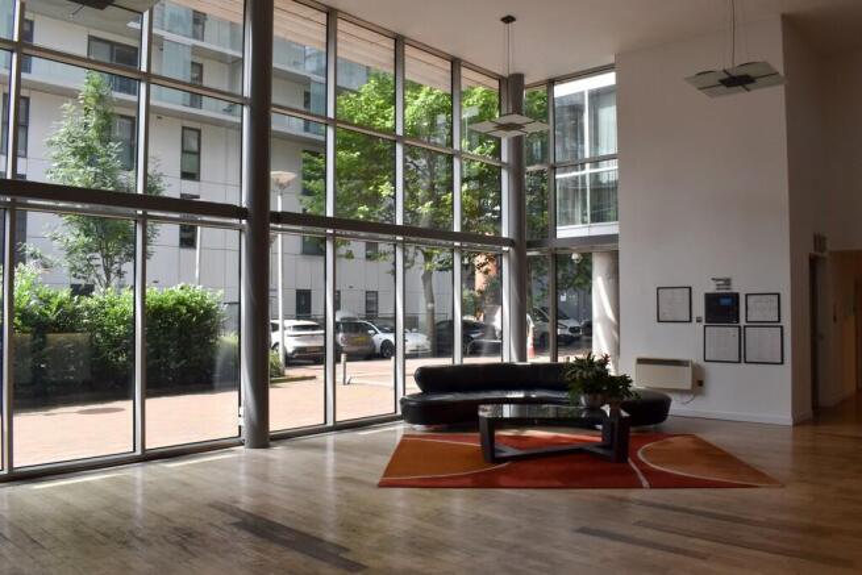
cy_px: 288
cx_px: 431
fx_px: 647
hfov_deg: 67.4
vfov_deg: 48.0
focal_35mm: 27
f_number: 7.1
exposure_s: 1/200
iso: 400
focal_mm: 18
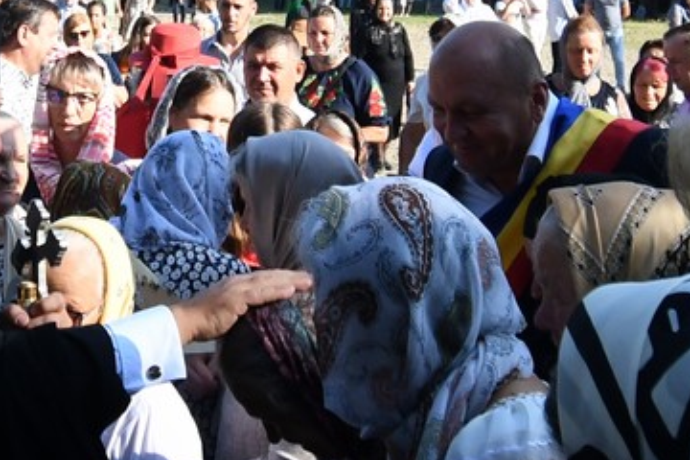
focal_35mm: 50
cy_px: -192
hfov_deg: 39.6
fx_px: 958
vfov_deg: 22.9
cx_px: 316
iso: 640
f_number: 4.5
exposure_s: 1/1600
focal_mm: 10
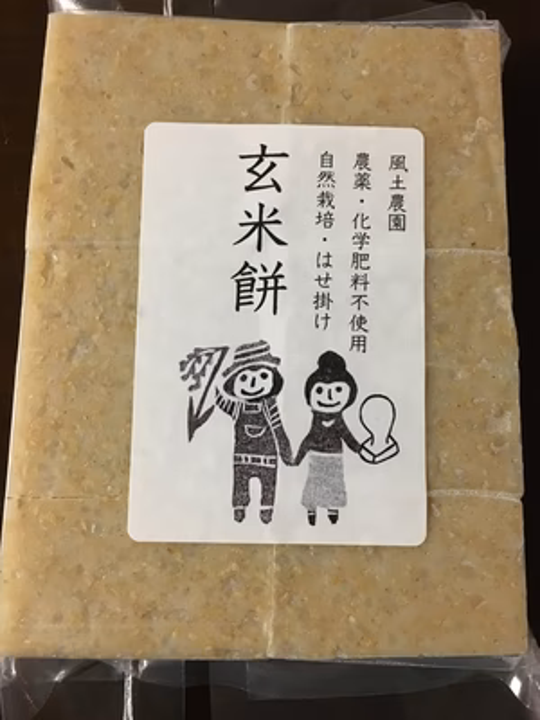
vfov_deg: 61.7
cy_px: 360
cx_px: 270
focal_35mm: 29
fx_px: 603
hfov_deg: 48.2
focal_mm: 4.15
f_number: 2.2
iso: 250
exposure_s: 1/15
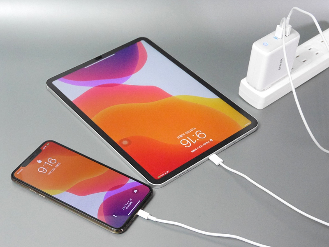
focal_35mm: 54
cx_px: 164
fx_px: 513
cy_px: 124
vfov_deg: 27.0
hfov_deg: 35.5
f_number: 5.2
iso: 2000
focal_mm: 27
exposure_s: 1/60
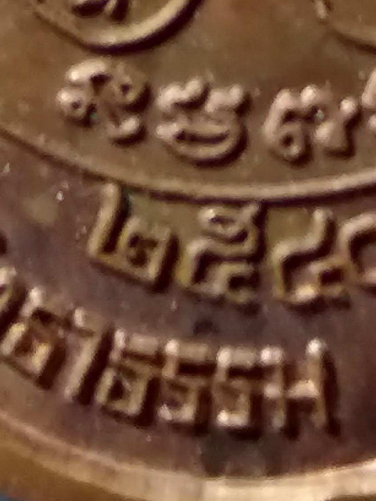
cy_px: -287
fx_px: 1607
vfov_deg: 16.0
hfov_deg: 13.3
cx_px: 267
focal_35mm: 111
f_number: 1.9
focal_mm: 3.7
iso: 200
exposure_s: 1/33
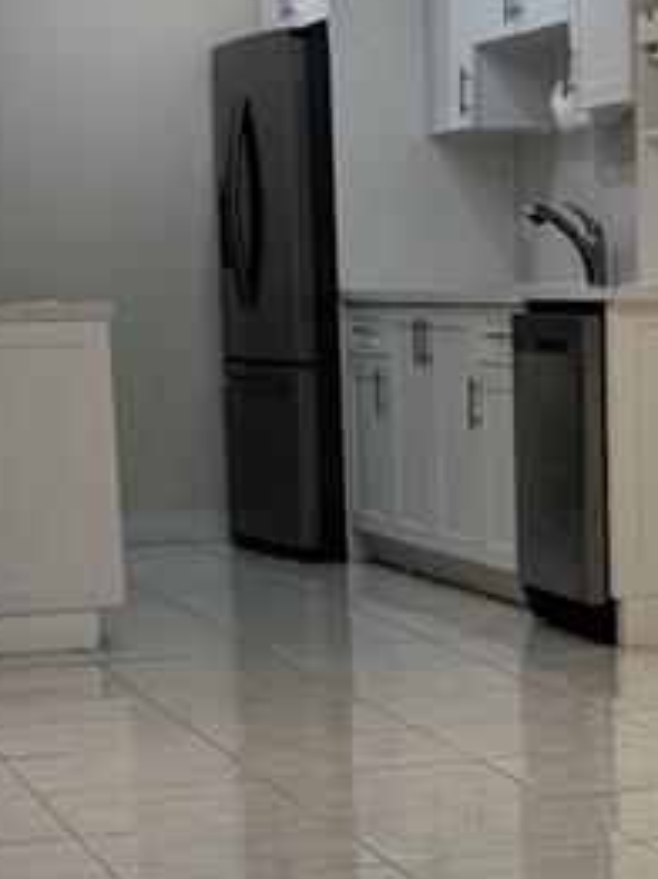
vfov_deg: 17.7
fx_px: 2792
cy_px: 752
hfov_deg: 13.4
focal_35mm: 110
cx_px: 467
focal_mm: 6.76
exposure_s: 1/159
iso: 80
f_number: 1.78
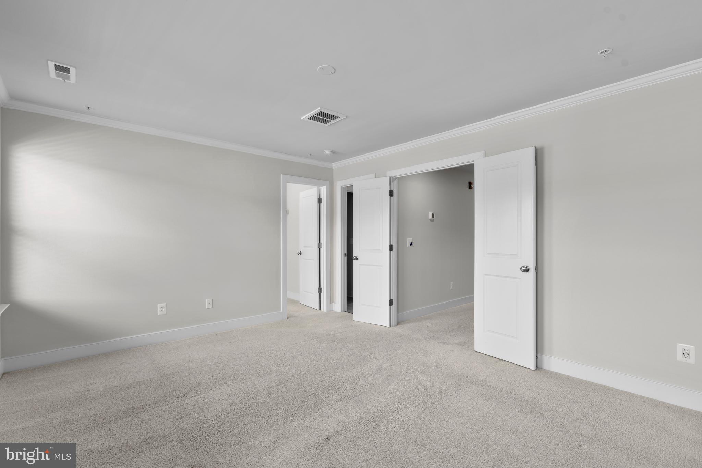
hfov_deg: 96.7
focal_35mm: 16
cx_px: 351
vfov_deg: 73.8
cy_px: 234
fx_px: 312
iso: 100
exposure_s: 1/4
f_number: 8
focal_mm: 16
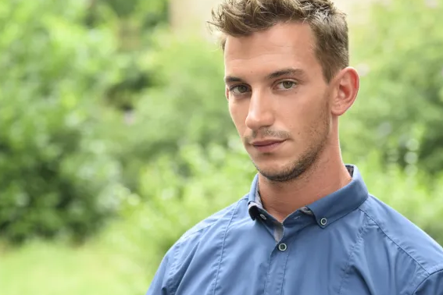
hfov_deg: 12.8
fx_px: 1981
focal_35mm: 161
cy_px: 142
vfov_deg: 8.5
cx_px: 195
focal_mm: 120
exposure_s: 1/160
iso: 500
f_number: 5
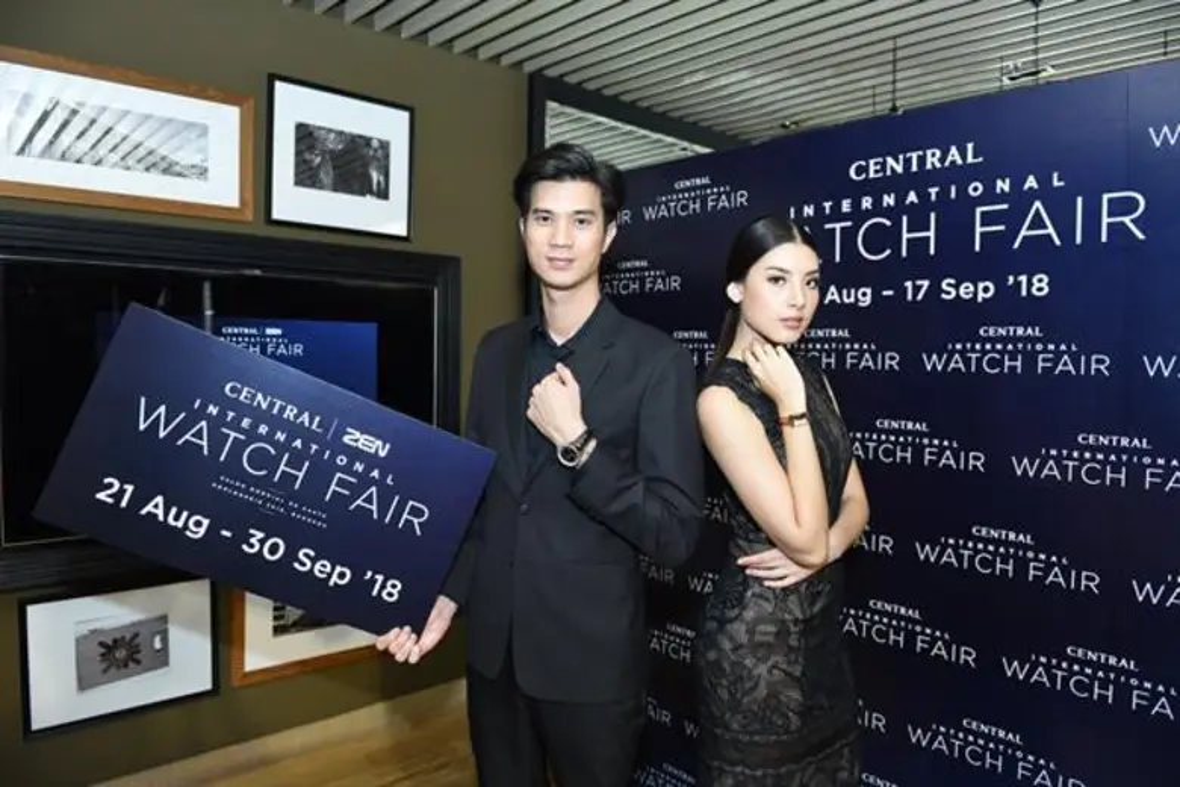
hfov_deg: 73.7
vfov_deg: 53.1
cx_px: 590
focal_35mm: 24
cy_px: 394
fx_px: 787
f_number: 3.5
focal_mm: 24
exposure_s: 1/250
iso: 1250
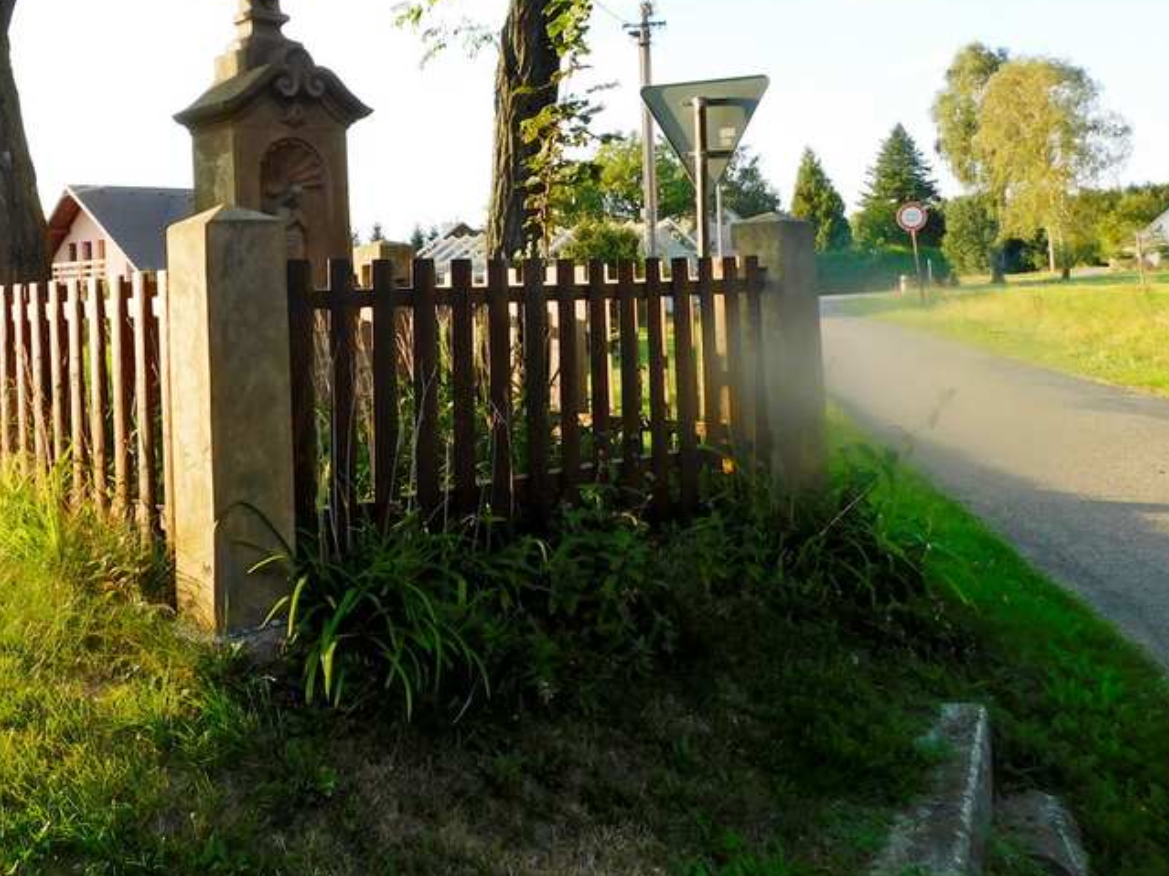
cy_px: 252
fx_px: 1216
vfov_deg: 38.9
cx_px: 353
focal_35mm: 36
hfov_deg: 50.1
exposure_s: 1/320
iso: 125
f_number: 3
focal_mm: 4
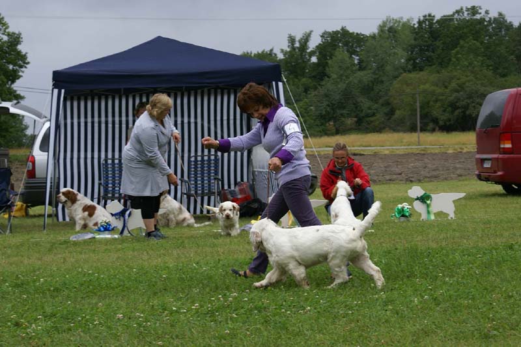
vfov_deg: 15.2
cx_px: 260
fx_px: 1302
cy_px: 174
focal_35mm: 90
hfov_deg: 22.6
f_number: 8
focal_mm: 60
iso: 100
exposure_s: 1/160
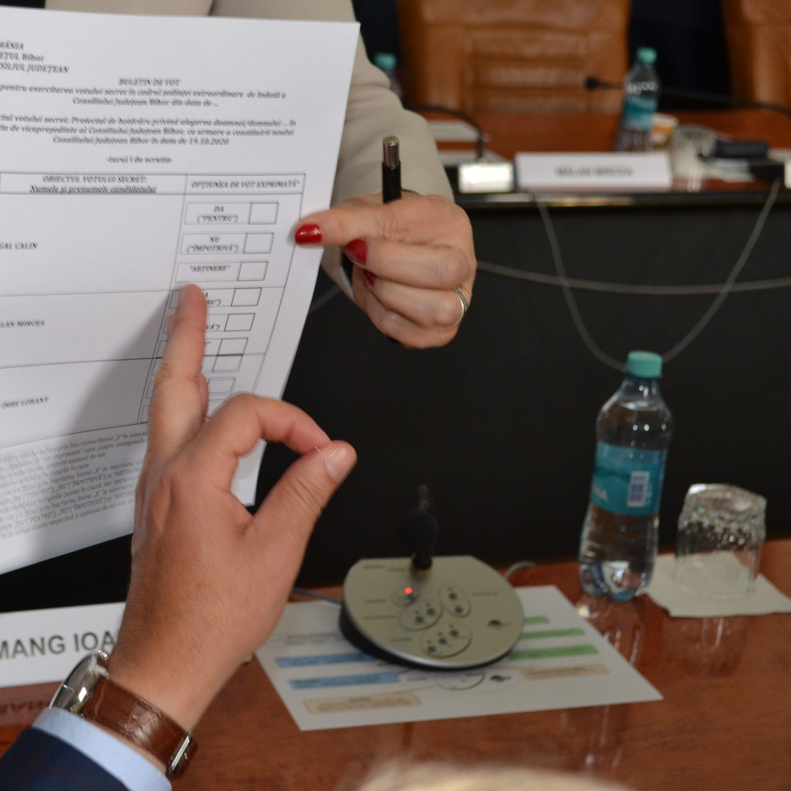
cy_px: 396
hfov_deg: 24.9
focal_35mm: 69
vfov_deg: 25.0
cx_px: 279
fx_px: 1784
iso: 900
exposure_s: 1/60
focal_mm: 36
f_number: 5
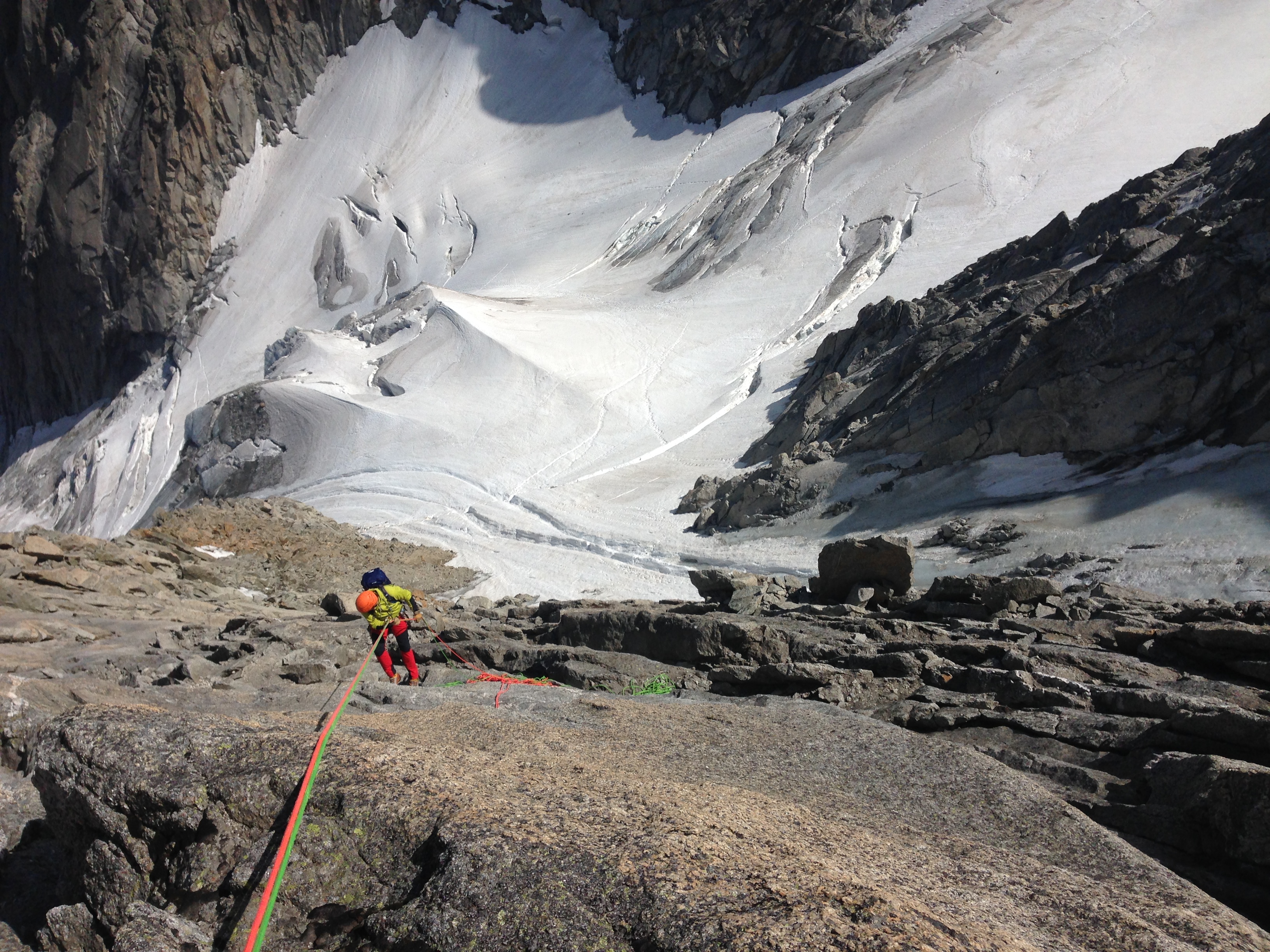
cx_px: 635
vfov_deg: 42.9
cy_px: 476
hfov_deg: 55.4
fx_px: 1211
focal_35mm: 33
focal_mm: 4.12
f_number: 2.4
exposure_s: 1/3876
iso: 50
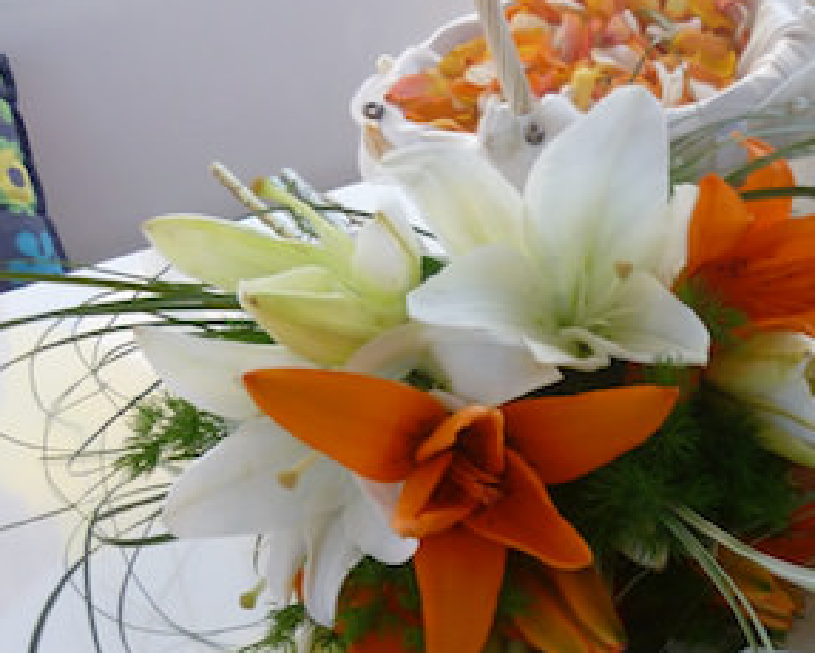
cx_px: 974
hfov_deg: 25.2
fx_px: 1641
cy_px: 449
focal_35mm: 68
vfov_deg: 22.4
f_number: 3.1
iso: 100
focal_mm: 4.5
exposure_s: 1/160
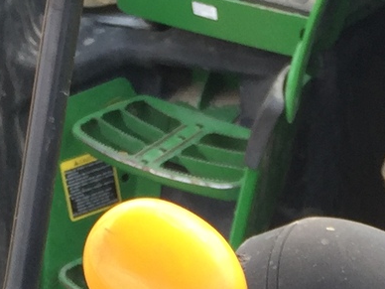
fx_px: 1702
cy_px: 546
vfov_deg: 9.2
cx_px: 416
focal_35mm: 153
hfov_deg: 12.7
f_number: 2.2
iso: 32
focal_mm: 4.15
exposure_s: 1/163
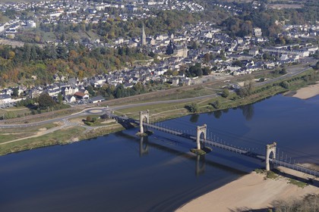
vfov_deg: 19.5
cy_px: 106
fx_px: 620
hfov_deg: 28.8
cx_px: 160
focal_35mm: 70
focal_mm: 70
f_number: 8
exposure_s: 1/1000
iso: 400
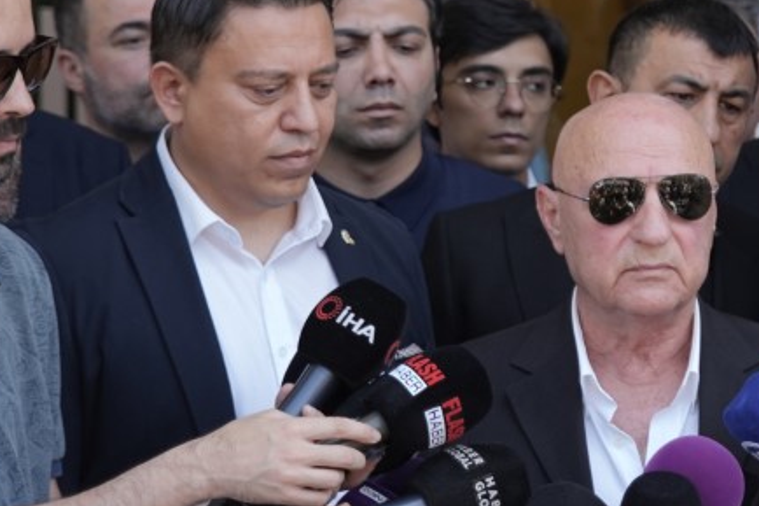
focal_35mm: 162
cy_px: 231
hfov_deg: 12.6
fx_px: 3414
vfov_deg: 8.5
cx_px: 729
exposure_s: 1/640
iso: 250
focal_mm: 61
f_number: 2.8
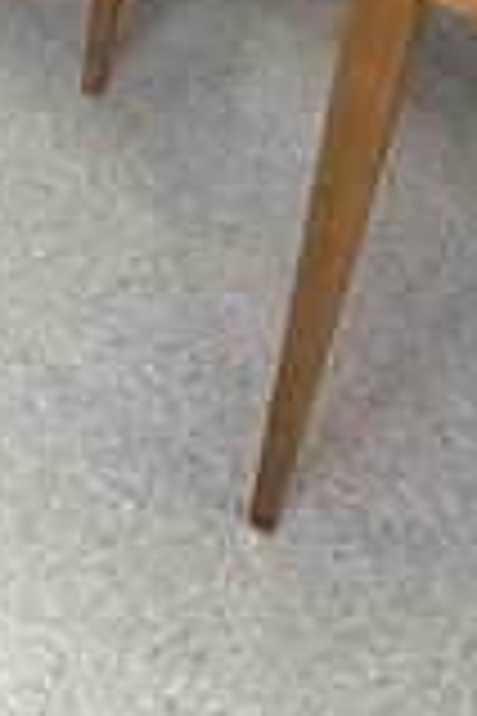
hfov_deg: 14.0
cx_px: -135
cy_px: -212
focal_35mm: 94
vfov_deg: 19.9
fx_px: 1868
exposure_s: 1/60
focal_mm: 2.22
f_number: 2.2
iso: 200
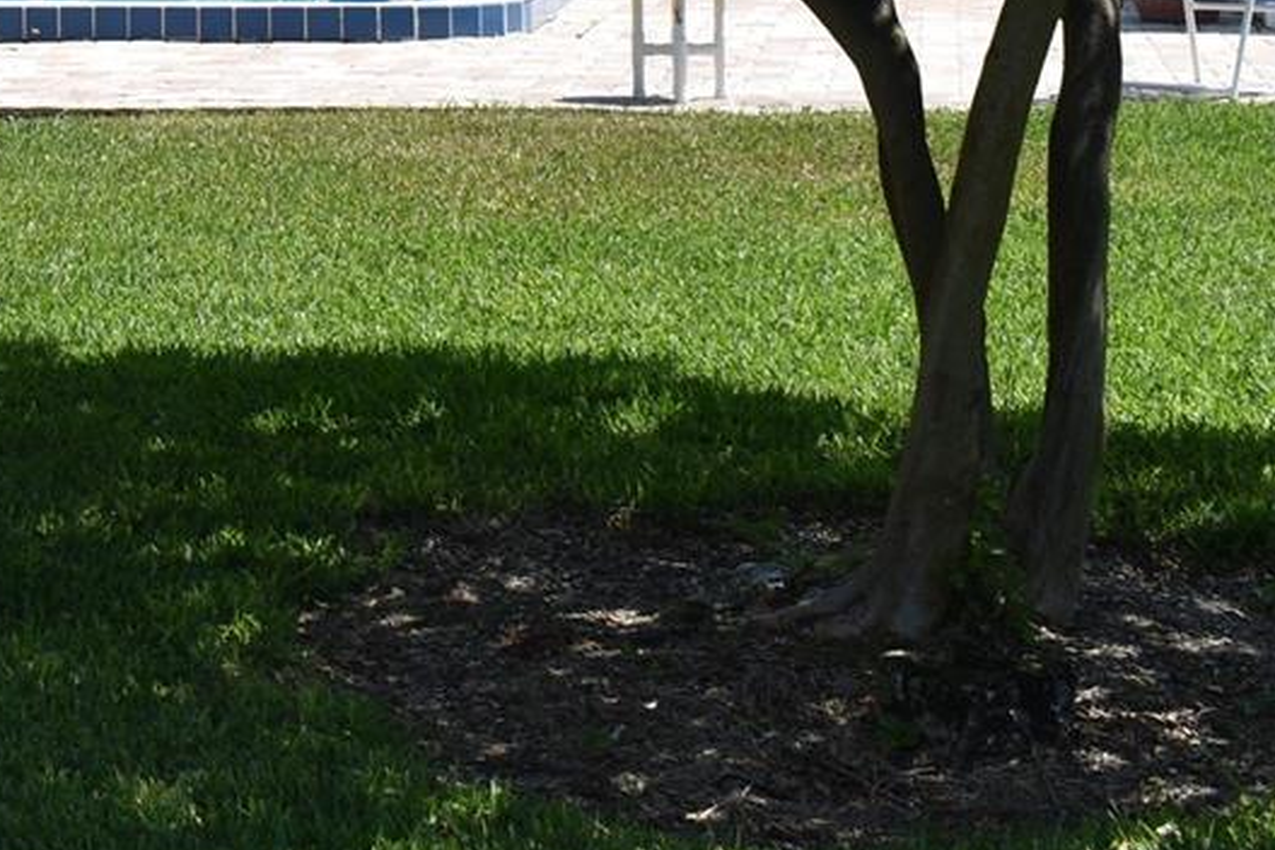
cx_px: -384
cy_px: -270
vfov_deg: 13.2
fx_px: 3541
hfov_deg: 18.9
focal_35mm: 100
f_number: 8
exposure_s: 1/250
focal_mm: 22
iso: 100
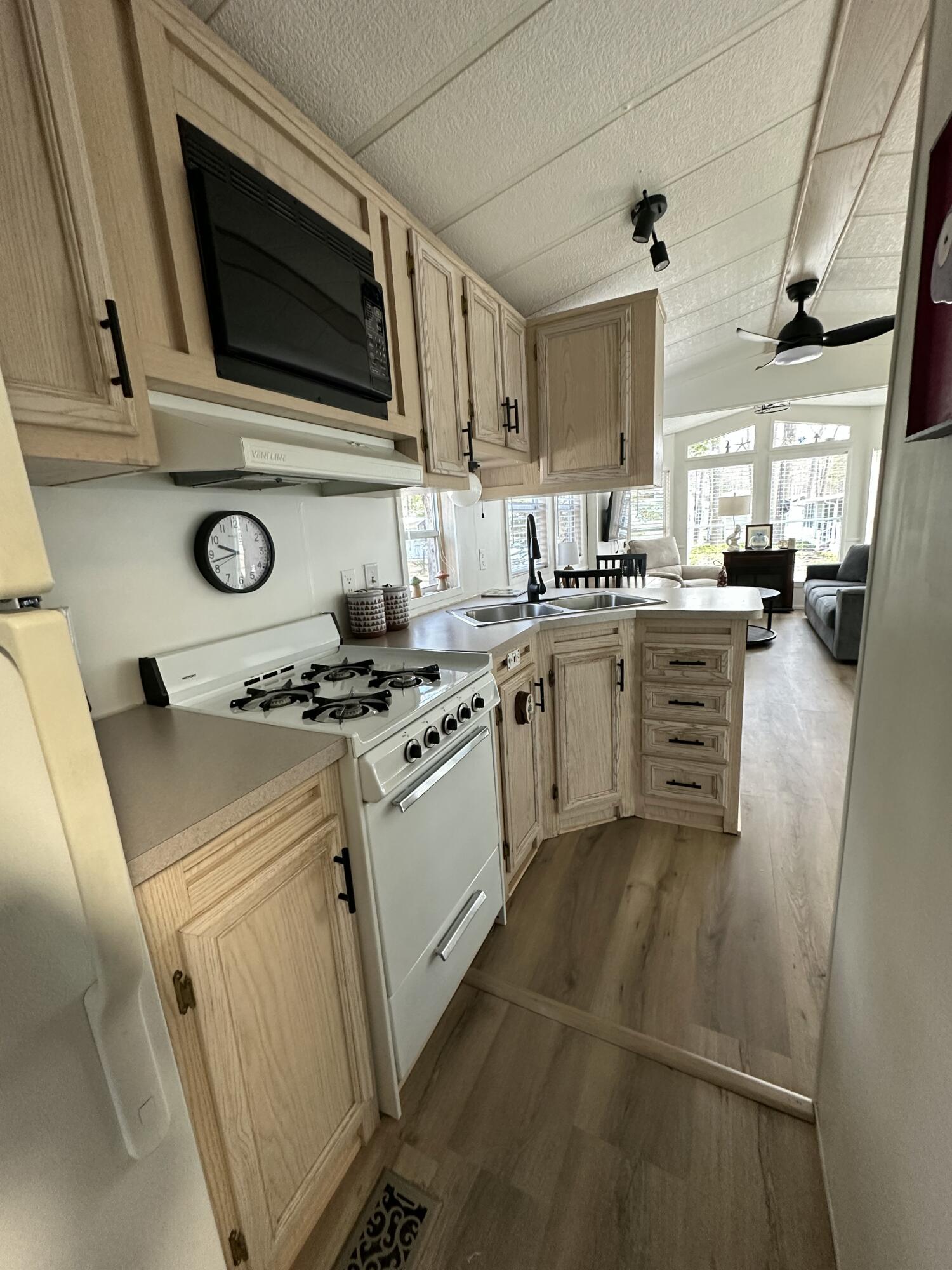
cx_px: 476
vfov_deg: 102.1
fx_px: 513
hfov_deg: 85.7
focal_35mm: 14
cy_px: 635
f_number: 2.2
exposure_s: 1/93
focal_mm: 2.22
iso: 400
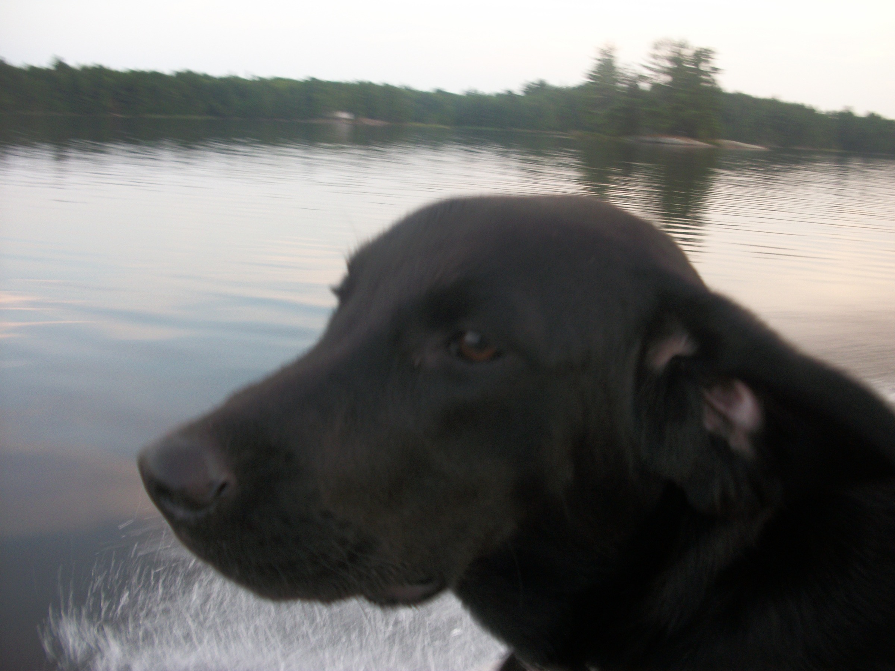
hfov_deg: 52.6
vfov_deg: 40.7
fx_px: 905
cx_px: 448
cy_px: 336
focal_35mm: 35
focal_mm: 6.3
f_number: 3.1
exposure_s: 1/40
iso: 80
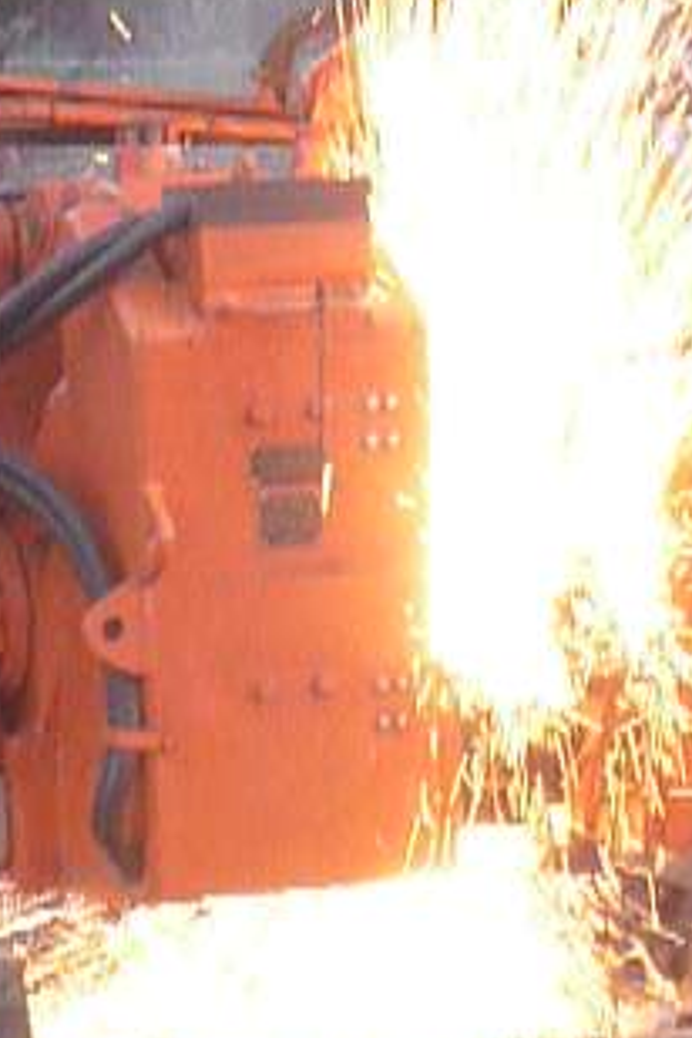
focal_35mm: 211
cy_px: 383
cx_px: 484
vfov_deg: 9.7
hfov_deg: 6.5
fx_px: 6083
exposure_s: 1/30
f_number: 5.6
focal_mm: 17.3
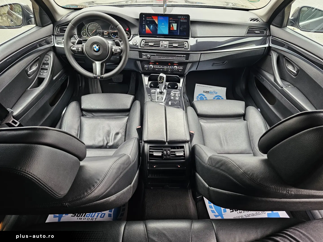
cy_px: 121
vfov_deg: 58.9
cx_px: 162
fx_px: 215
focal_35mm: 23
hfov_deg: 73.9
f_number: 1.7
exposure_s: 1/100
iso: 250
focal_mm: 6.3
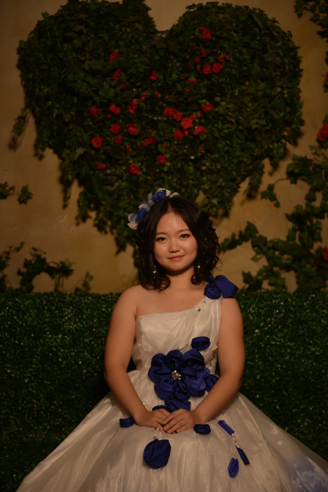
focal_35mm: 70
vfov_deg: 28.8
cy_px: 246
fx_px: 956
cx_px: 164
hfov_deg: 19.5
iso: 160
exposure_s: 1/125
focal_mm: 70
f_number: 2.8
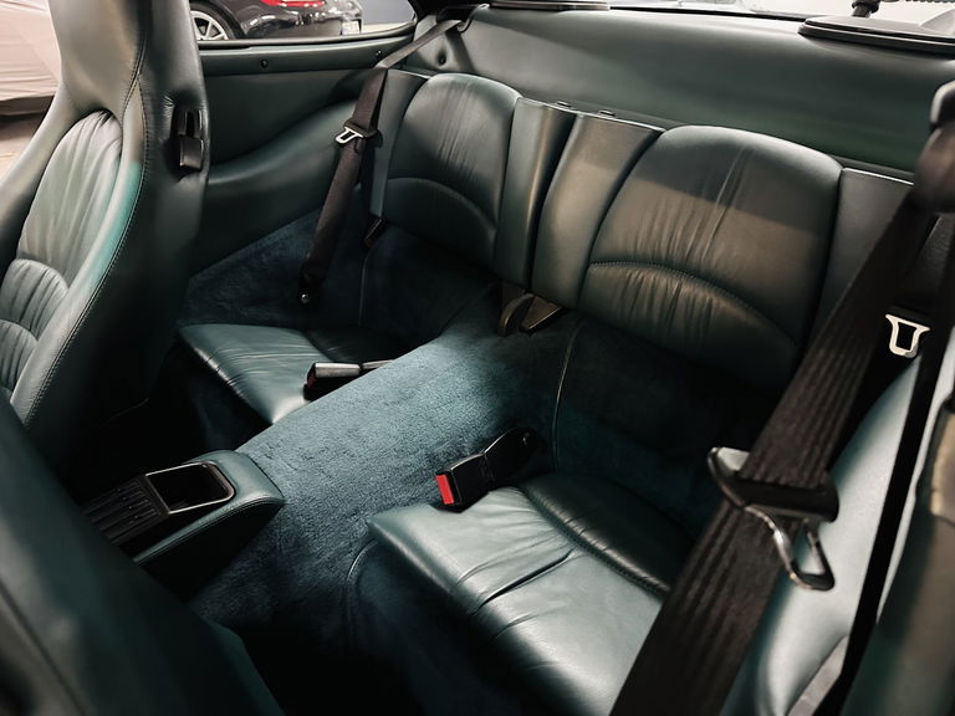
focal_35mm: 24
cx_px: 478
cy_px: 358
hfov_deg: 71.6
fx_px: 662
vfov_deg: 56.8
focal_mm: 6.86
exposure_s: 1/25
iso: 1600
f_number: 1.78
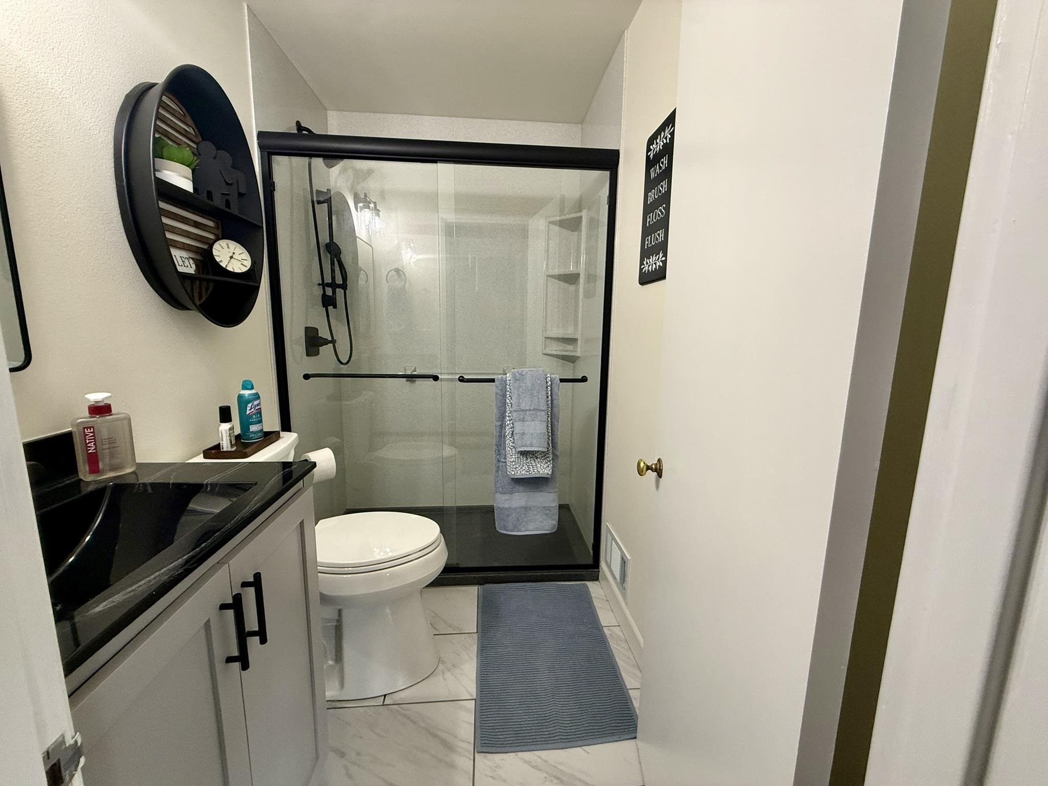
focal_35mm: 14
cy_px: 393
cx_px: 524
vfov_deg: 85.7
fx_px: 424
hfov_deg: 102.1
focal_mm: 2.22
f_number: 2.2
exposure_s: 1/120
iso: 320
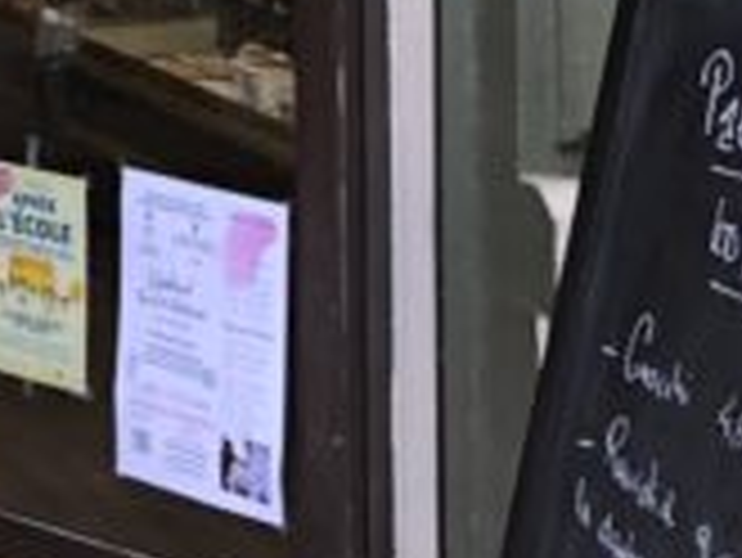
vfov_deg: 7.9
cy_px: -783
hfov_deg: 10.2
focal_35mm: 174
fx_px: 3732
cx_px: -913
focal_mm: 4
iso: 32
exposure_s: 1/120
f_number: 1.8
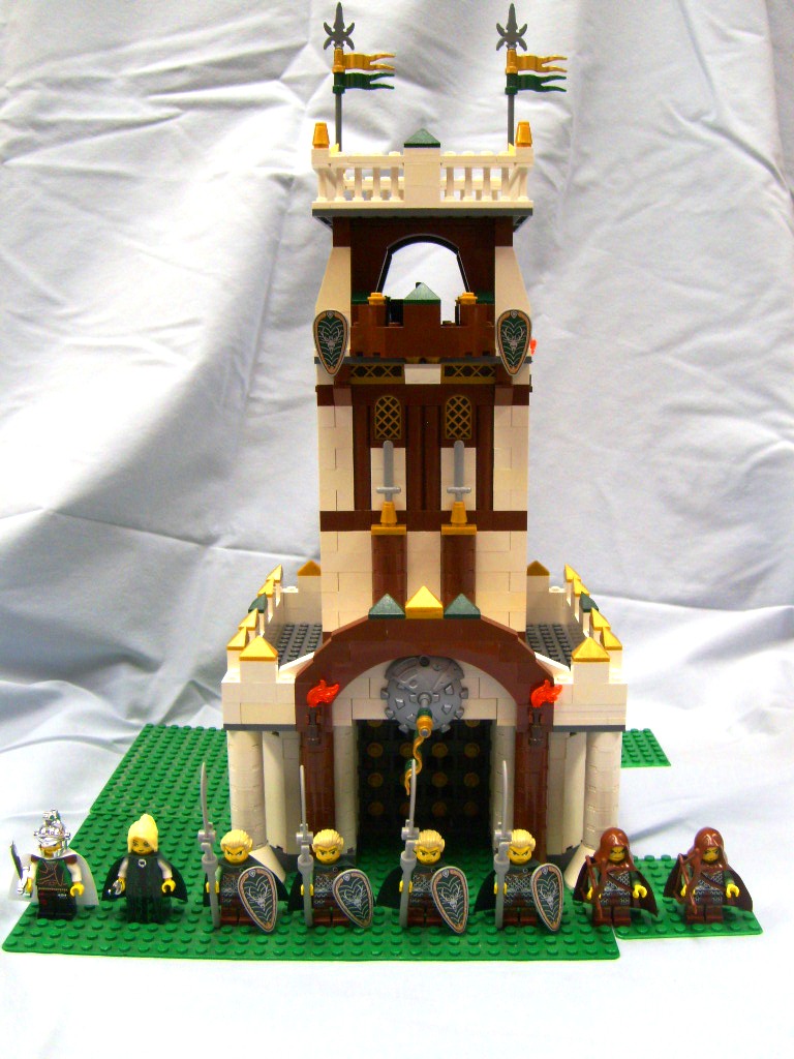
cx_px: 397
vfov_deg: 52.6
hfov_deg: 40.7
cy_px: 530
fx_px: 1070
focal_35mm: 35
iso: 120
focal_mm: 5.8
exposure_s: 1/45
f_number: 2.8
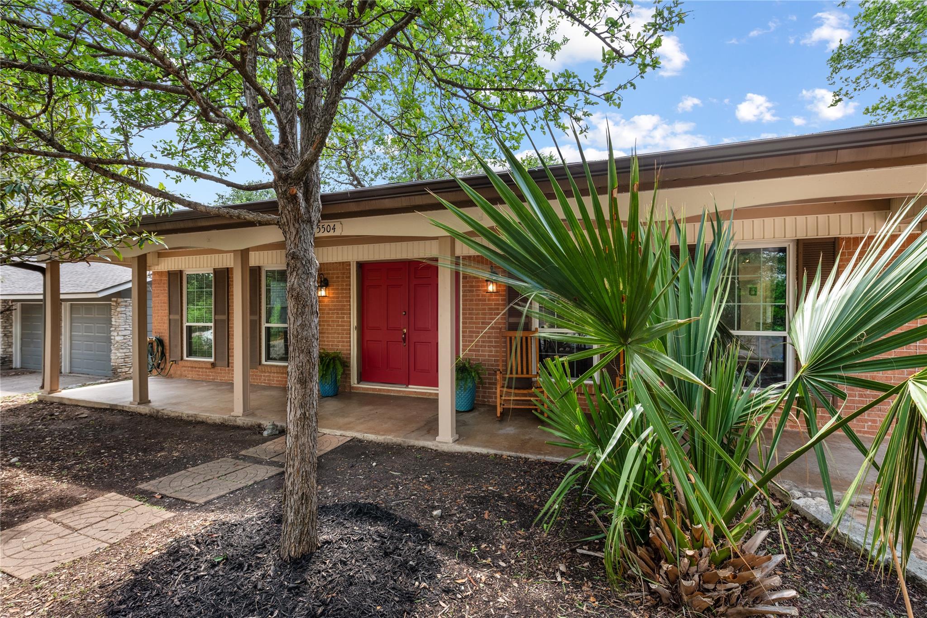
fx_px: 438
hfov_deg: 93.3
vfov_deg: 70.5
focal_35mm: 17
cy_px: 309
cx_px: 464
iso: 400
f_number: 8
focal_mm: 17
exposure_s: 1/60
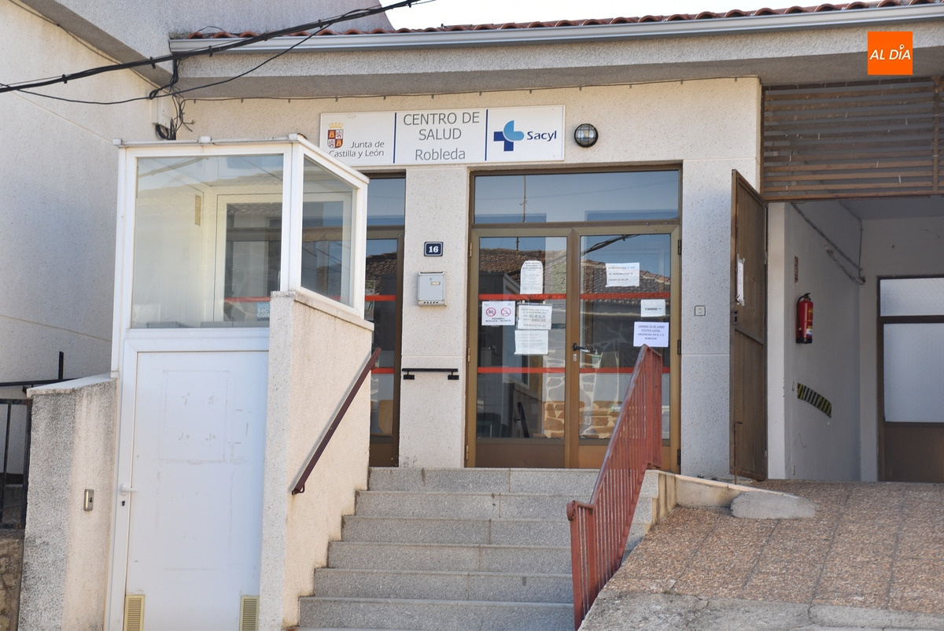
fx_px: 1889
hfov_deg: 28.1
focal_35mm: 72
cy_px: 316
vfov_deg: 19.0
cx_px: 472
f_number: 4.5
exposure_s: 1/160
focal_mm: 48
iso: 100
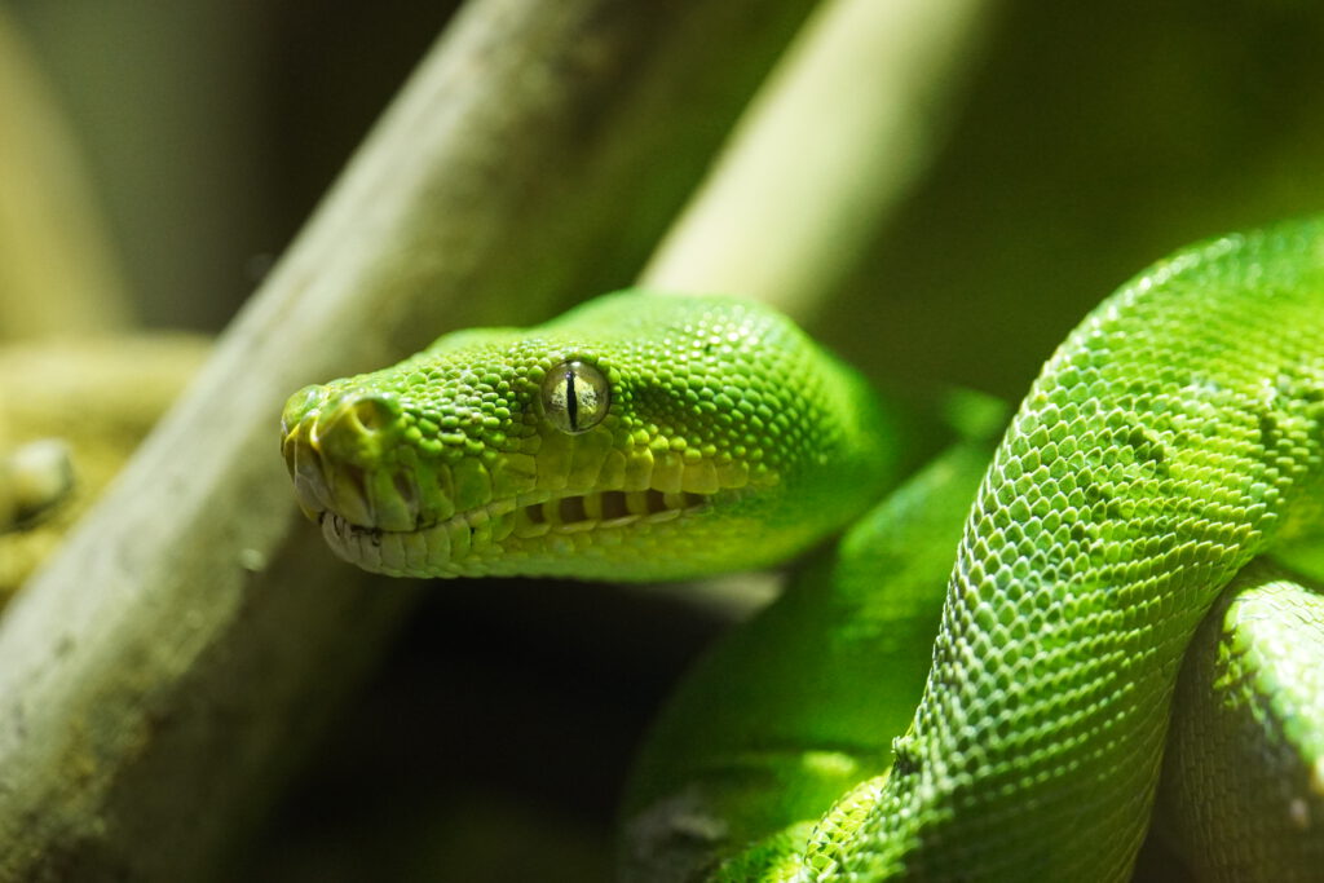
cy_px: 442
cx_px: 662
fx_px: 3862
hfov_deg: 19.5
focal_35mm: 105
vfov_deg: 13.0
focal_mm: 70
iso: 3200
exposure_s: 1/125
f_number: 2.8
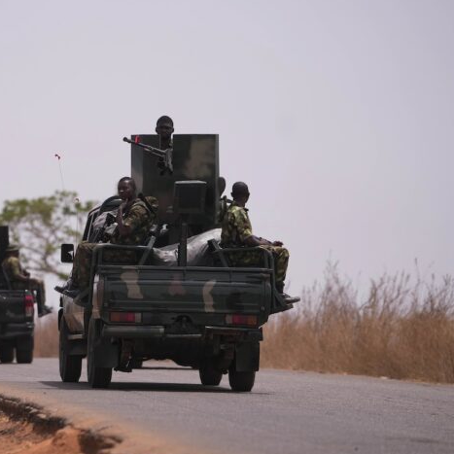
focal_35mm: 262
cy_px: 227
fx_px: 3888
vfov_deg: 6.7
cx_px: 112
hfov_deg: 6.7
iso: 500
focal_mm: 200
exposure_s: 1/6400
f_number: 3.5
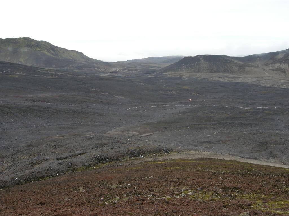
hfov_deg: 52.6
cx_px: 144
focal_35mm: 35
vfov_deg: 40.7
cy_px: 108
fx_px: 292
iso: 100
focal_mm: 7.5
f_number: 4.8
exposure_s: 1/186
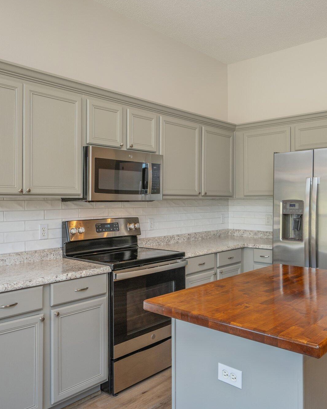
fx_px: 360
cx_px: 187
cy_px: 202
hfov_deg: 48.8
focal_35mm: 30
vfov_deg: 59.2
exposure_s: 1/30
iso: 250
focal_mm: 20.5
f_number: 9
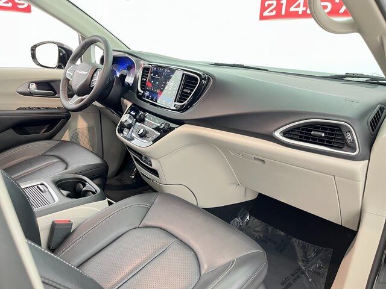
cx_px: 193
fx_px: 290
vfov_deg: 53.1
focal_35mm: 26
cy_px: 144
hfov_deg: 67.3
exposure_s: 1/30
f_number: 1.6
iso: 640
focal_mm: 5.1
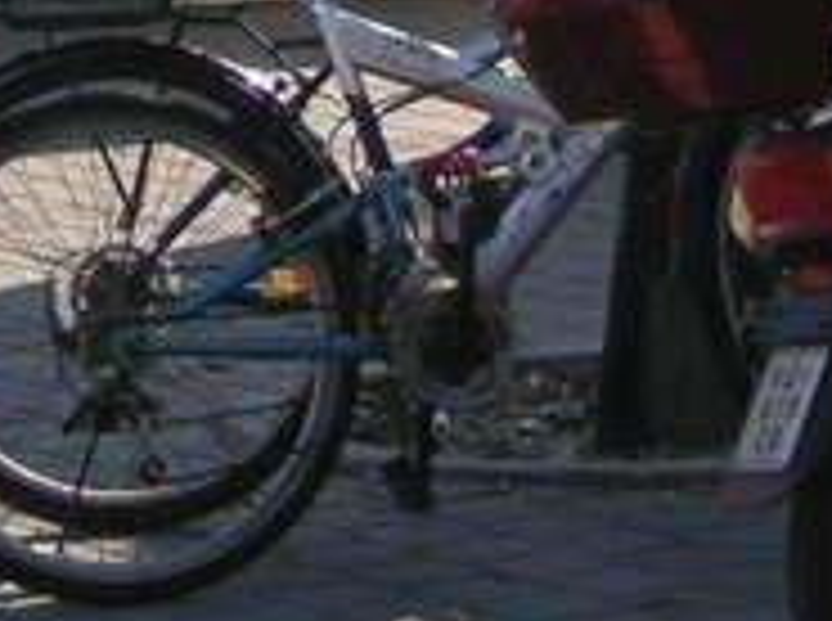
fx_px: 6861
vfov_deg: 5.1
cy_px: -536
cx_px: 243
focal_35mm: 286
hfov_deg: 6.9
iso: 50
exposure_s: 1/350
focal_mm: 11
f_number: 4
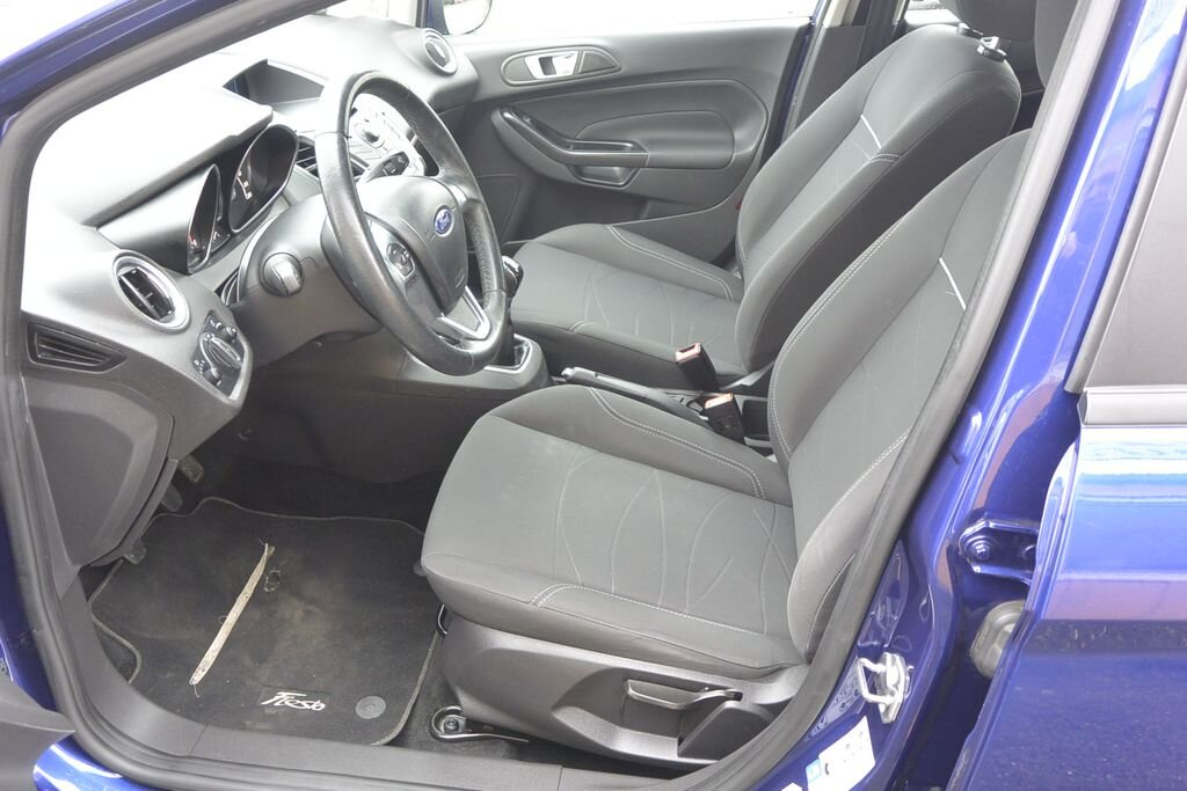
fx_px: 956
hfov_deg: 63.7
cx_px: 594
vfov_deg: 45.0
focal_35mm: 29
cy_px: 396
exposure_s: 1/60
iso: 400
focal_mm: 11
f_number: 3.5
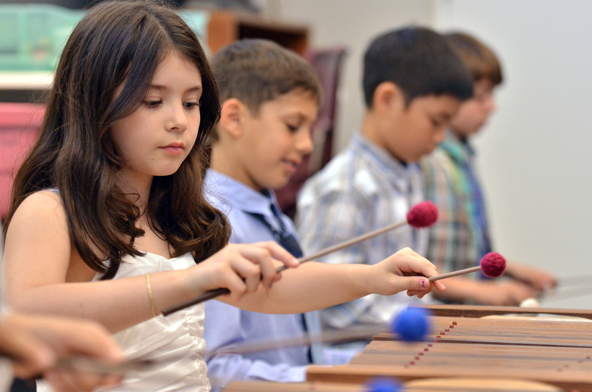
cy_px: 196
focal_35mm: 129
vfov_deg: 10.6
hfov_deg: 15.9
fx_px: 2117
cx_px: 296
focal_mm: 86
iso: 2000
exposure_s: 1/250
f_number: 2.8
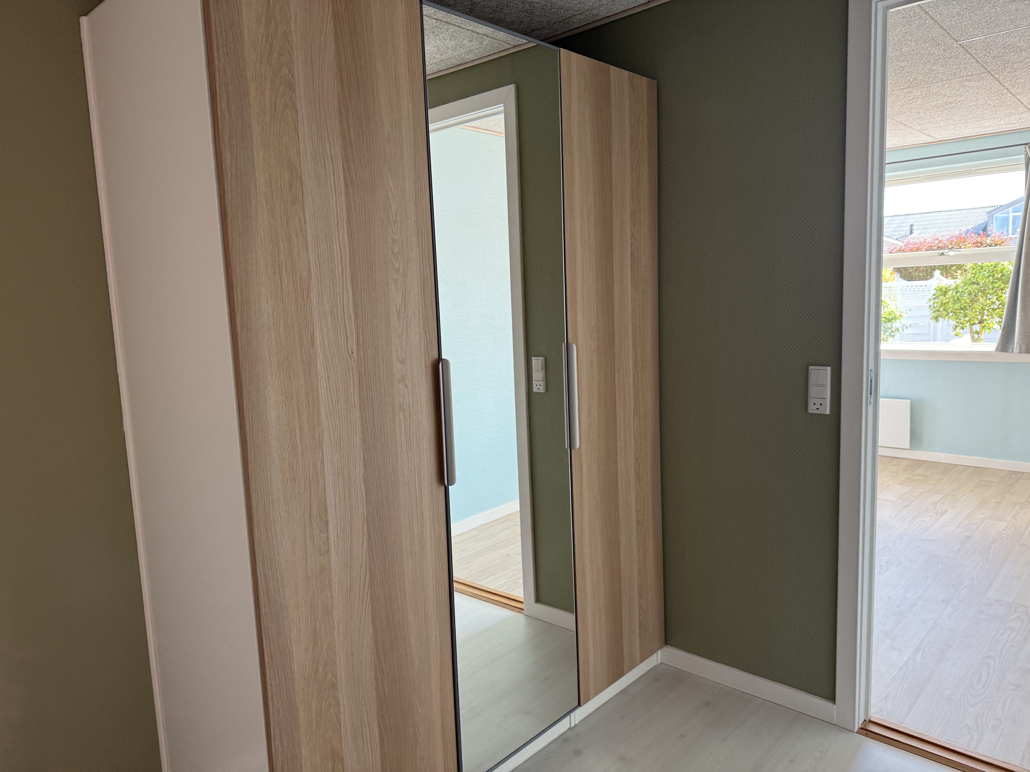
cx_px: 515
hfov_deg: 71.6
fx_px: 714
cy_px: 386
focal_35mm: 24
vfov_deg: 56.8
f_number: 1.78
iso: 160
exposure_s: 1/100
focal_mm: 6.76
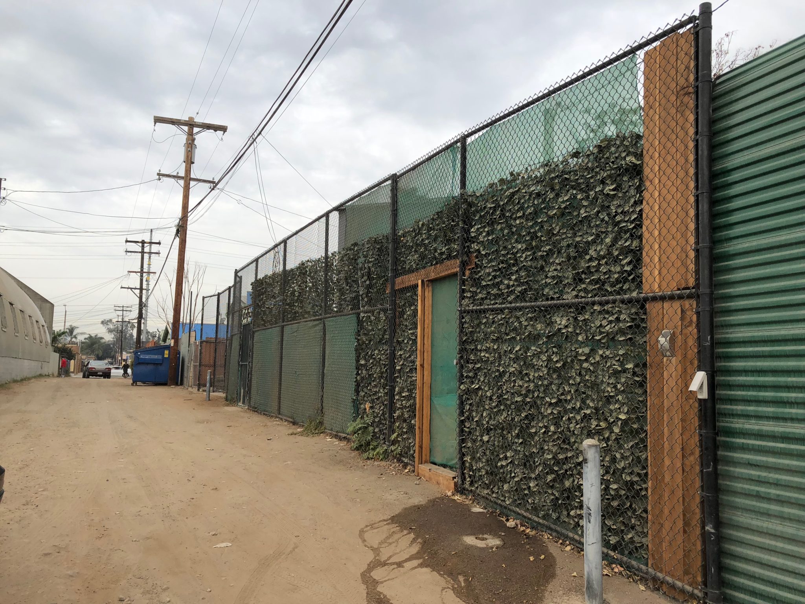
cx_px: 402
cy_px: 302
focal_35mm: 28
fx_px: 651
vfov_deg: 49.7
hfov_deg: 63.4
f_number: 1.8
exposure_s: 1/1116
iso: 20
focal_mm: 3.99
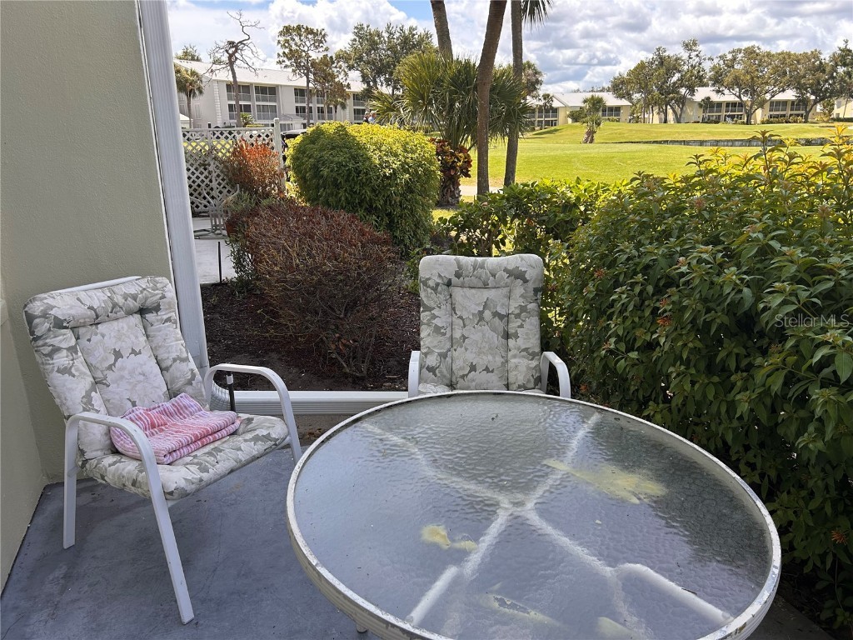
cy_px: 320
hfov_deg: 67.3
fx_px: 641
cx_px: 426
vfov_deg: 53.1
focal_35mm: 26
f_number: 1.5
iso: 50
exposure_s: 1/1124
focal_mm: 5.7
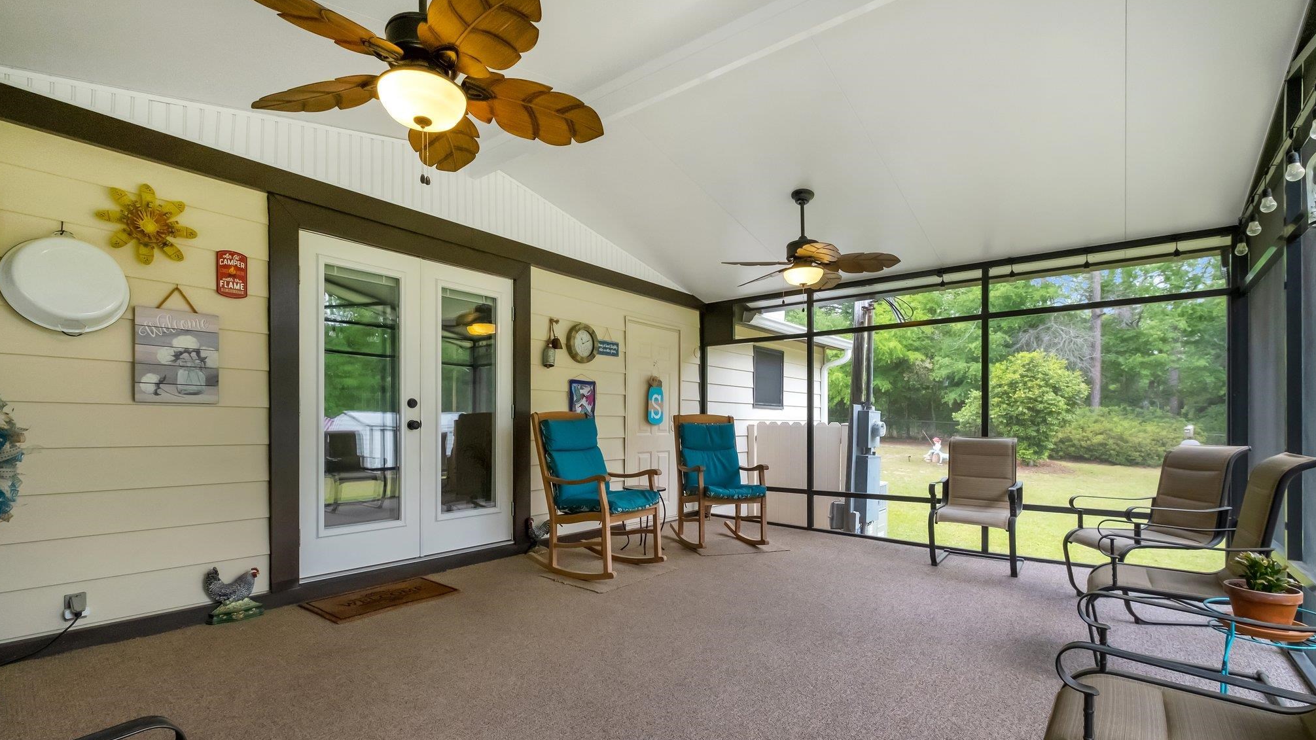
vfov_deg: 66.9
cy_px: 412
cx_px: 654
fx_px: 558
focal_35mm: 16
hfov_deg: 99.4
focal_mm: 10
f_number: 8
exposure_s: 1/200
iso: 1250
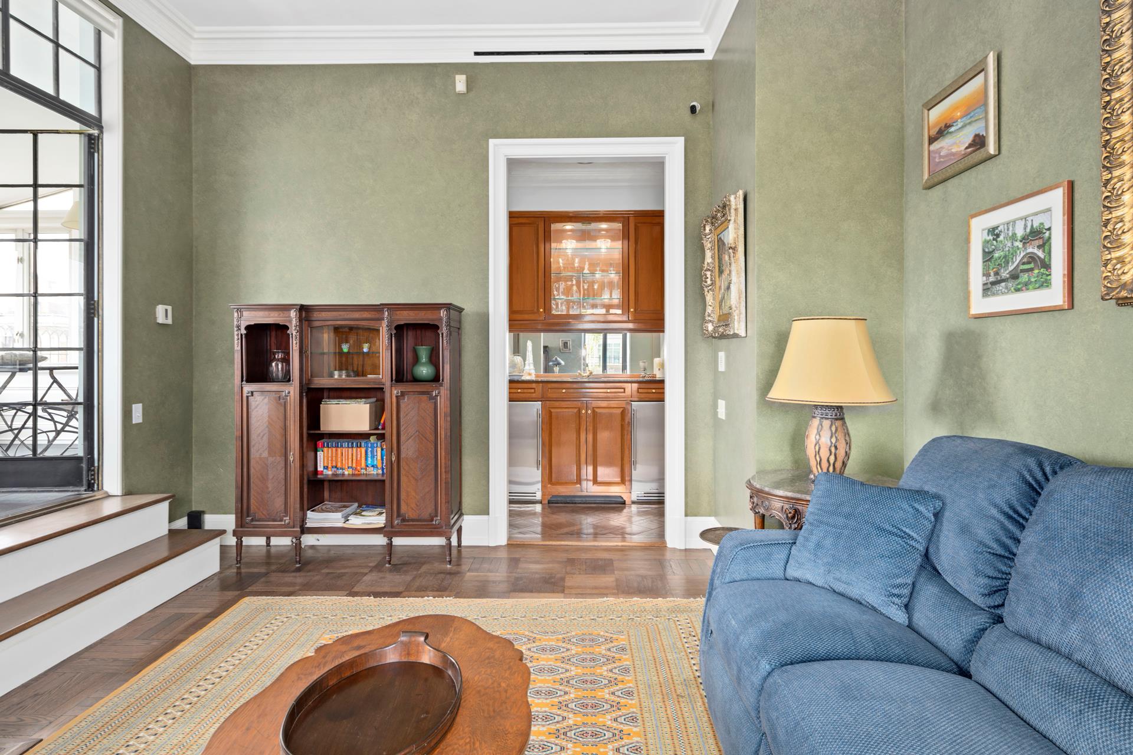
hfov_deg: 86.9
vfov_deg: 64.6
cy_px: 378
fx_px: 598
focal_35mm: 19
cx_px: 566
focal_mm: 19
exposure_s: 1
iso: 100
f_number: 8
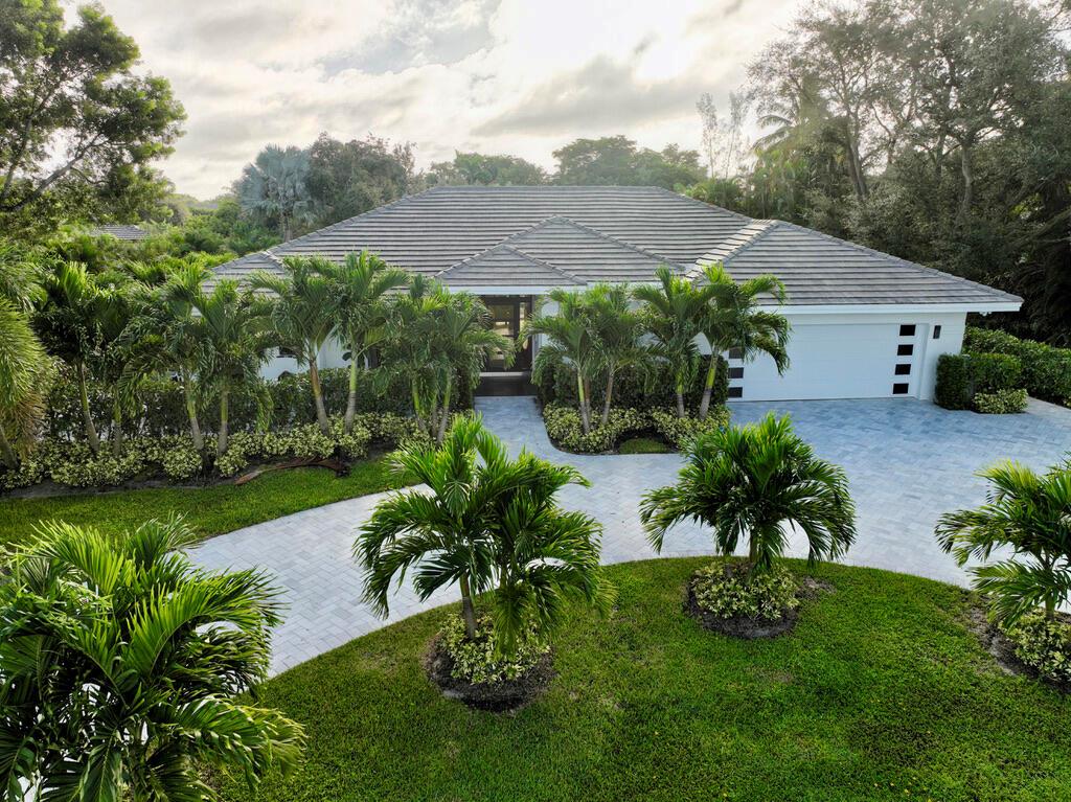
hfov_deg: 71.6
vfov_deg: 56.8
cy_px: 401
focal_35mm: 24
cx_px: 536
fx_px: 742
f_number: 2.8
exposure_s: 1/120
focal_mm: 12.29
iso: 400
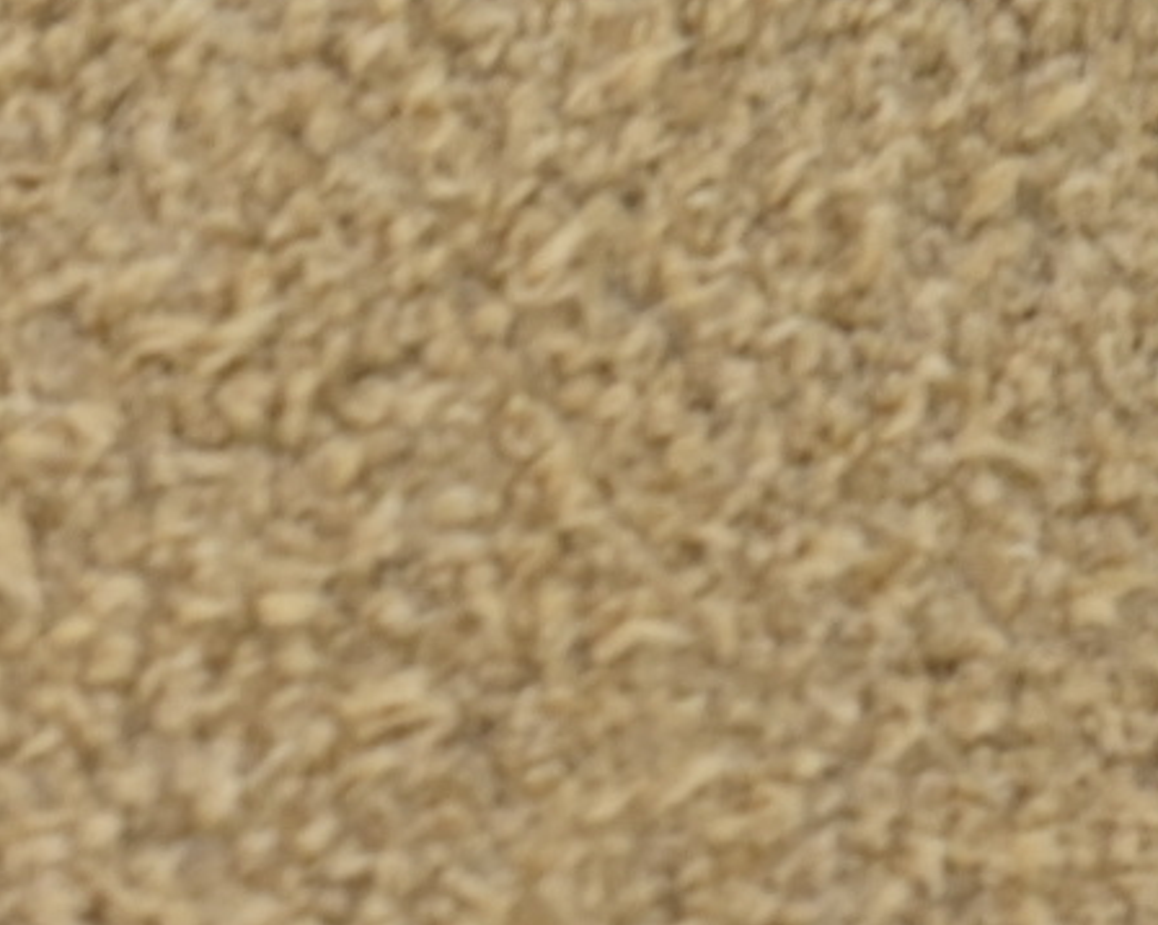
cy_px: 1760
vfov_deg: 1.7
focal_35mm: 909
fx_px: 31140
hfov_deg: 2.1
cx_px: -3107
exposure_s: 1/100
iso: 400
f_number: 11
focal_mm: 105
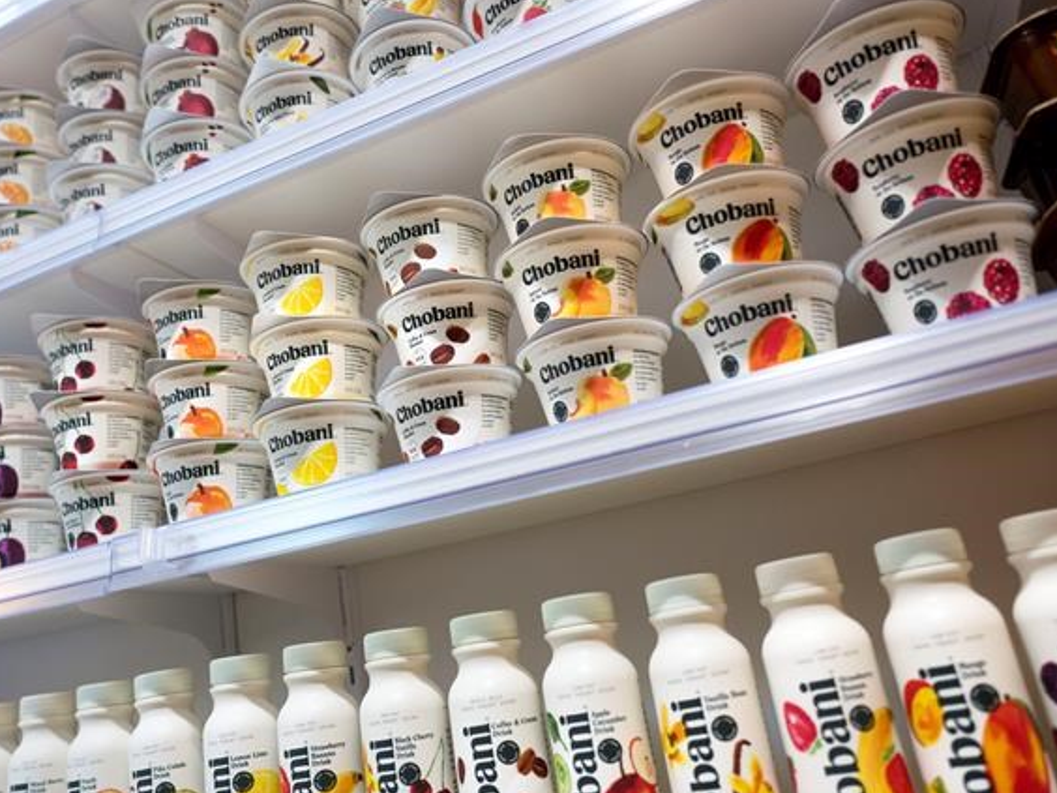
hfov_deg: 58.2
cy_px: 395
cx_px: 467
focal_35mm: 31
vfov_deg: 45.4
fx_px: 947
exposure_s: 1/125
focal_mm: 28
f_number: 2.8
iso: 1600
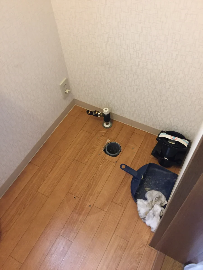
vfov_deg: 61.7
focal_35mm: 29
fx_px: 227
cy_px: 135
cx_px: 102
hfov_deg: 48.2
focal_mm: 4.15
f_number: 2.2
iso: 250
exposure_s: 1/17
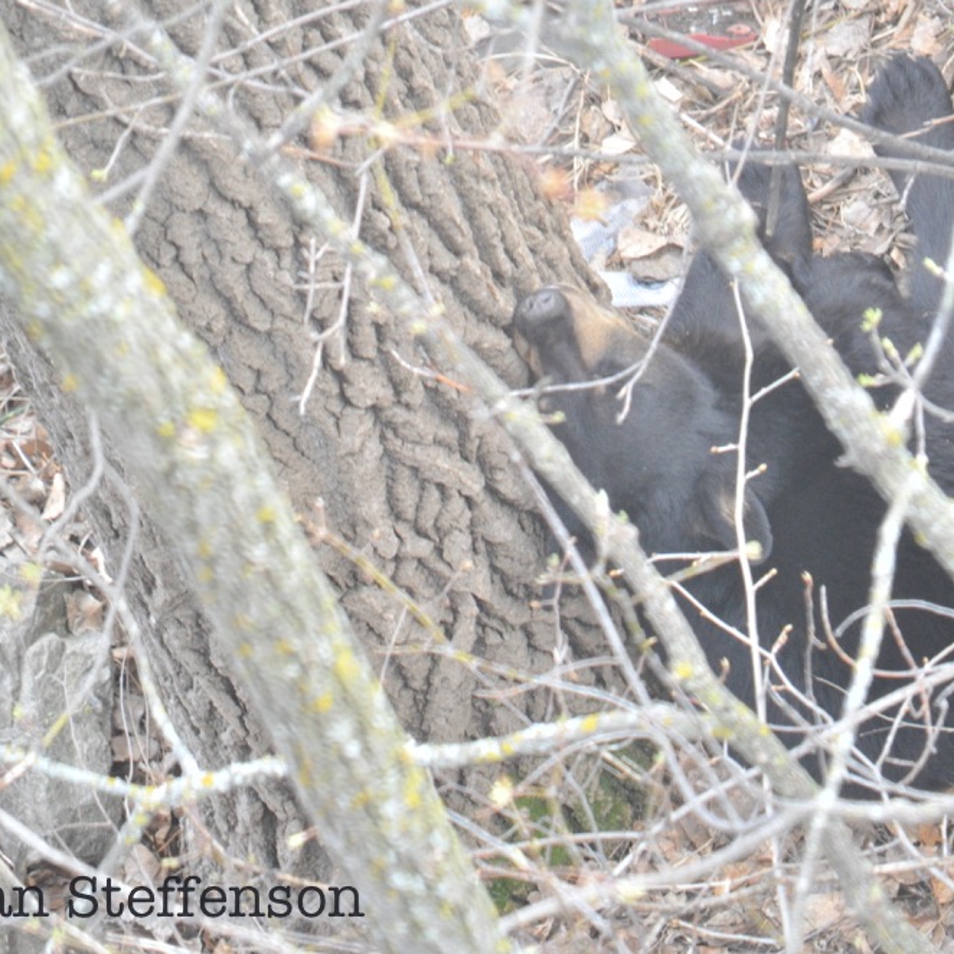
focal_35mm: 577
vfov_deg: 3.0
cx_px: 523
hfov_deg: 3.0
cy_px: 477
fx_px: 17991
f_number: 22
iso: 1600
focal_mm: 300
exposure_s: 1/100
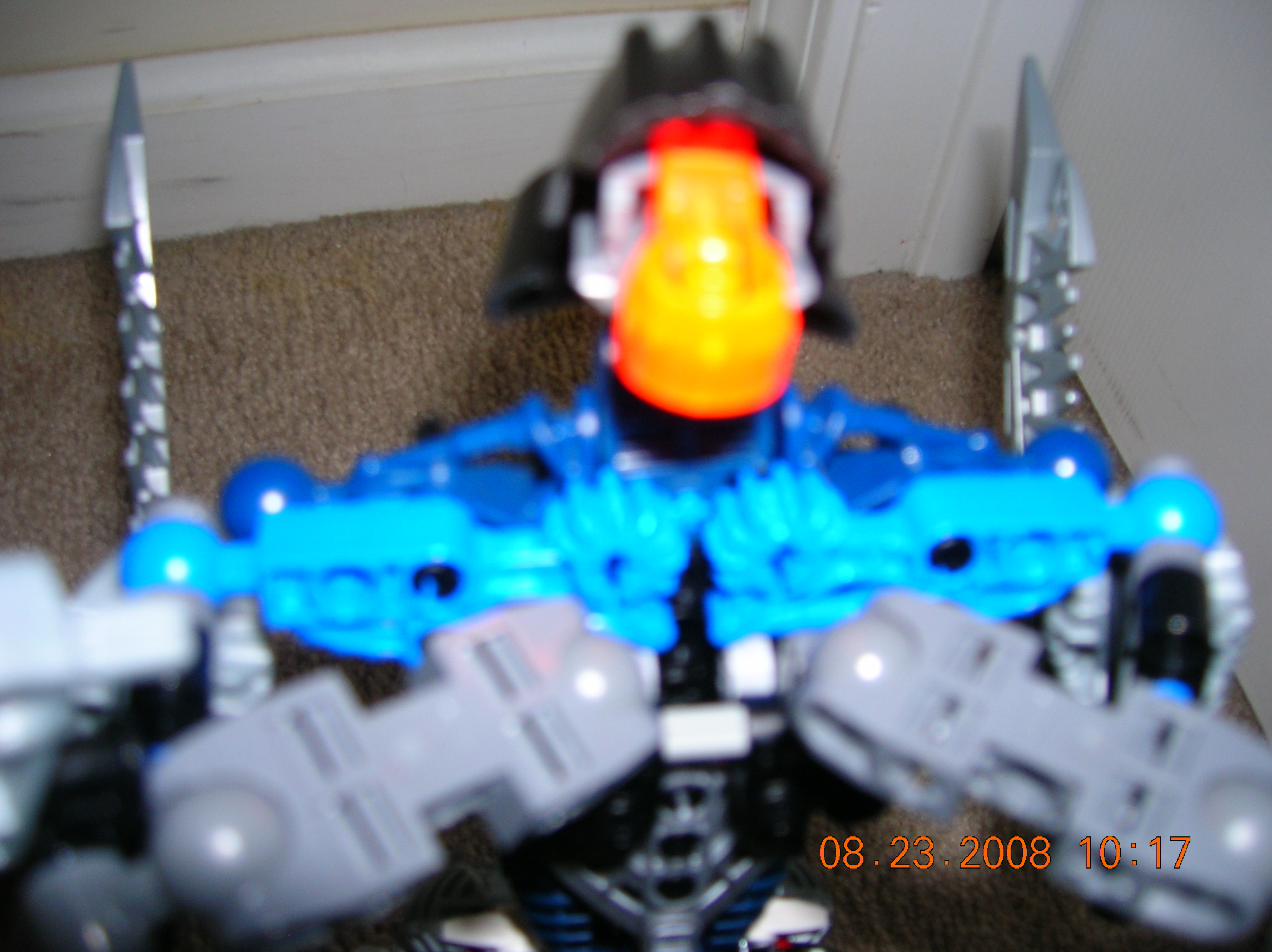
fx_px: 1248
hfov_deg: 54.0
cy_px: 476
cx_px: 636
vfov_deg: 41.7
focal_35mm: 34
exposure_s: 1/60.1
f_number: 2.9
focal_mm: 5.7
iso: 50
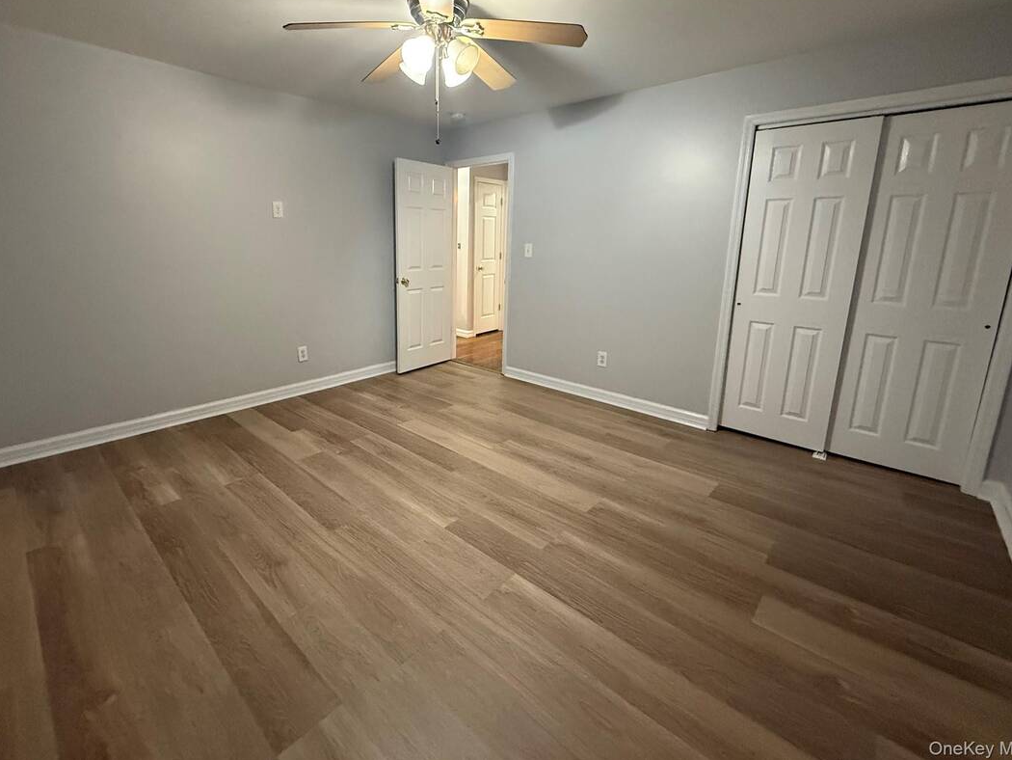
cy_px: 328
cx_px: 466
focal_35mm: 16
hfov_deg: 94.3
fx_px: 468
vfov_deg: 77.7
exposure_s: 1/60
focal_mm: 2.22
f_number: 2.2
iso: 640
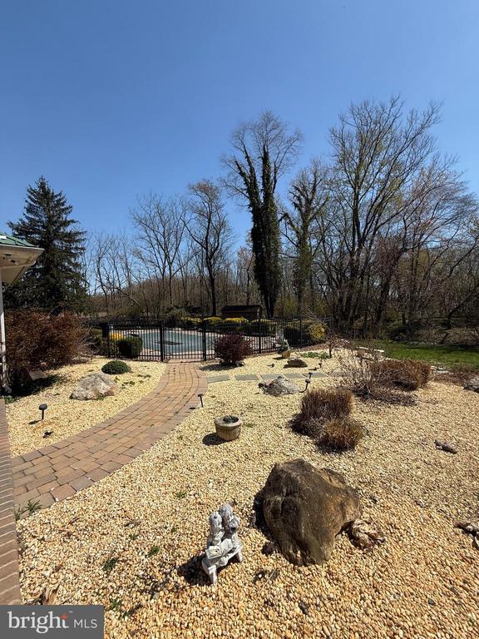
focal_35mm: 14
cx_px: 240
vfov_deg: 102.1
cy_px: 320
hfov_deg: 85.7
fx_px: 258
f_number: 2.2
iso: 50
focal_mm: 2.22
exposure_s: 1/2320
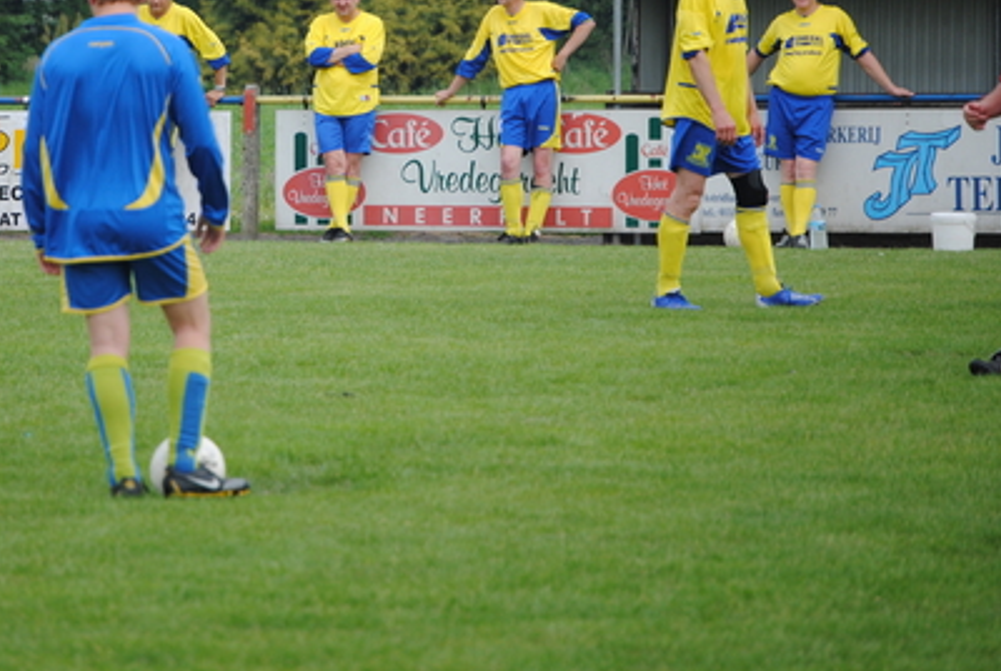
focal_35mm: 349
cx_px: 320
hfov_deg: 5.9
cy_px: 185
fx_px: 9711
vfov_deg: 4.0
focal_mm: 155
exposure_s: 1/640
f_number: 5.3
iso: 200
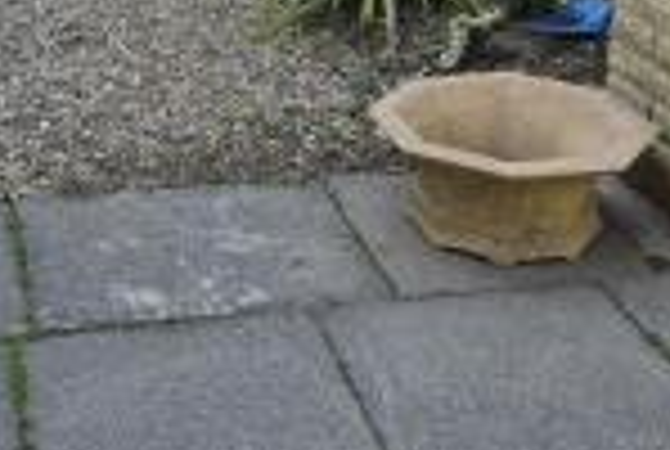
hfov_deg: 28.3
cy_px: 97
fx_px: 1305
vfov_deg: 19.4
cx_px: 153
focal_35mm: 70
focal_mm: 6.3
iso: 12
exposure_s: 1/364
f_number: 1.7
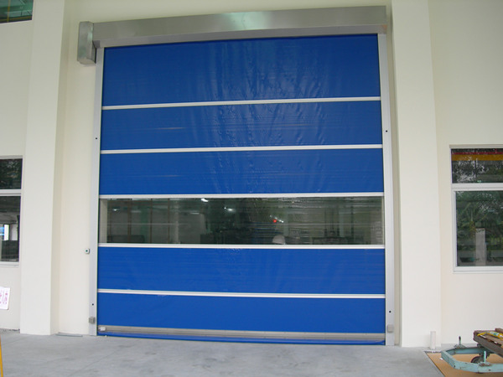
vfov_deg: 37.7
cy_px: 188
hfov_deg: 49.0
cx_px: 252
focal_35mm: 38
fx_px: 552
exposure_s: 1/105
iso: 50
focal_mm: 7.8
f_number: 2.8
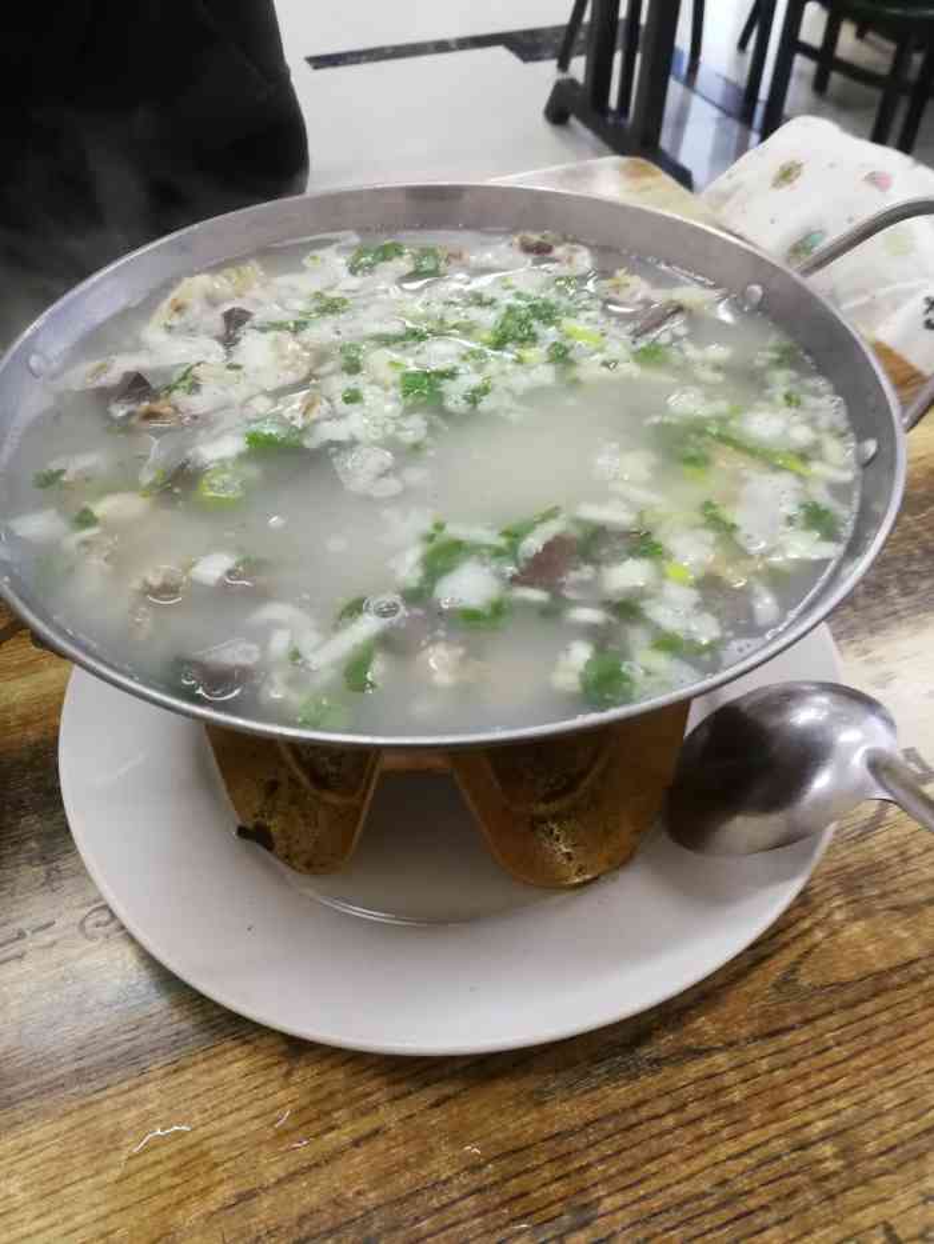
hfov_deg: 51.4
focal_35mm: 27
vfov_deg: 65.3
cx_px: 467
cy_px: 622
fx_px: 971
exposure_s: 1/25
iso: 320
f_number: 2.2
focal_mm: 3.95
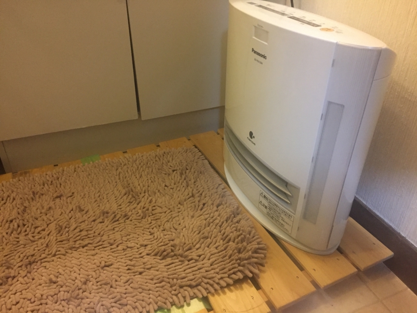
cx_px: 208
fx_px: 349
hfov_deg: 61.7
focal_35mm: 29
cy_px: 156
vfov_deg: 48.2
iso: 250
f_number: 2.2
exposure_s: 1/24
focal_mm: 4.15
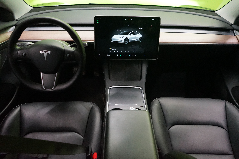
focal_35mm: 28
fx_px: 186
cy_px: 80
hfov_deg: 65.5
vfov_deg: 46.4
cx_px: 120
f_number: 3.5
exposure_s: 1/80
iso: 6400
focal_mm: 28
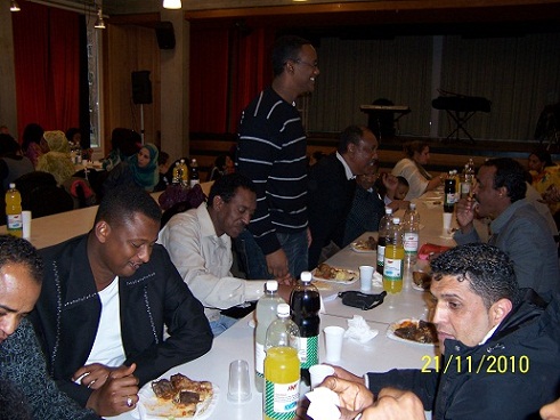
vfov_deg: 42.9
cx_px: 280
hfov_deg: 55.4
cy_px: 210
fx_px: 534
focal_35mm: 33
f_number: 2.8
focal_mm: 5.5
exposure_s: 1/60
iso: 140
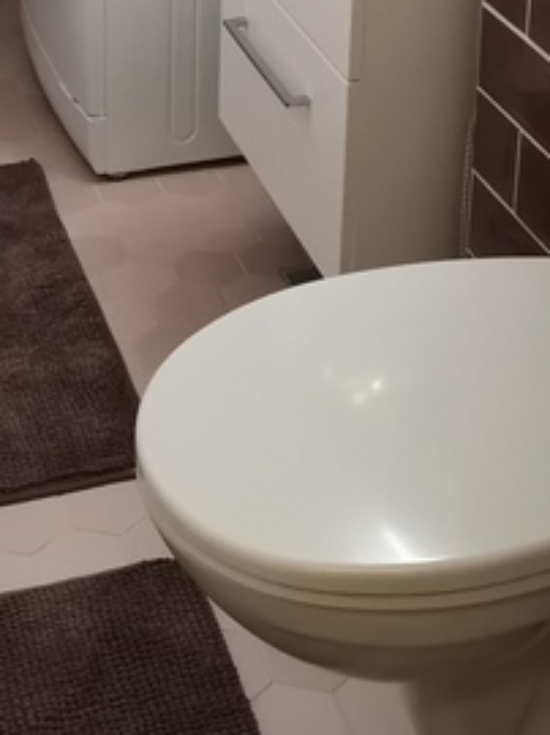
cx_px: 231
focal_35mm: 74
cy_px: -199
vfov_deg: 23.5
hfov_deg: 19.9
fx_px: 1570
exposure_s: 1/25
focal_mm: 4.75
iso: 1250
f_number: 1.8
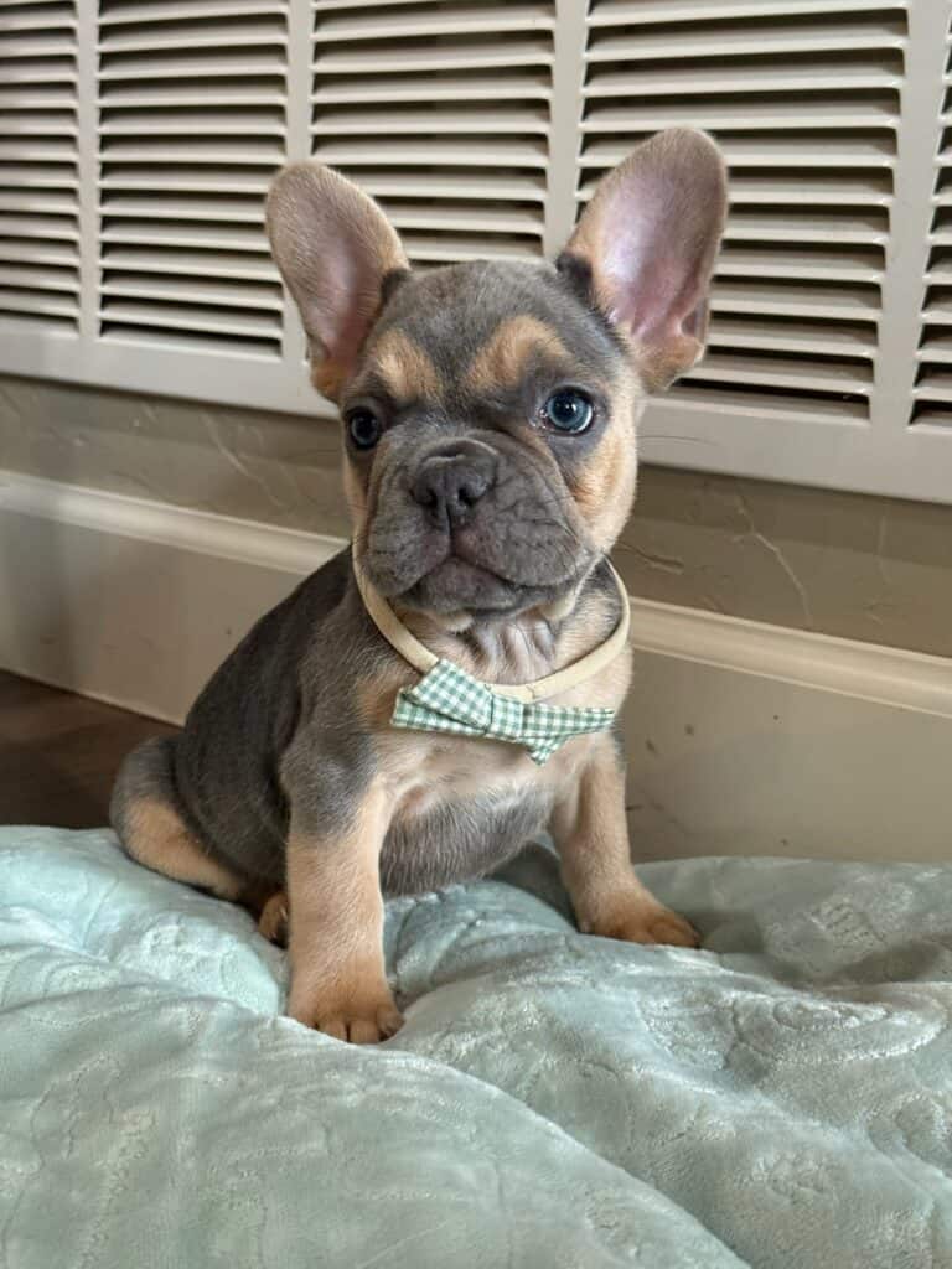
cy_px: 634
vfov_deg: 39.7
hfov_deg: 30.3
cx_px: 476
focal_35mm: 48
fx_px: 1760
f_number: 1.78
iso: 200
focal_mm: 6.76
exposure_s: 1/60
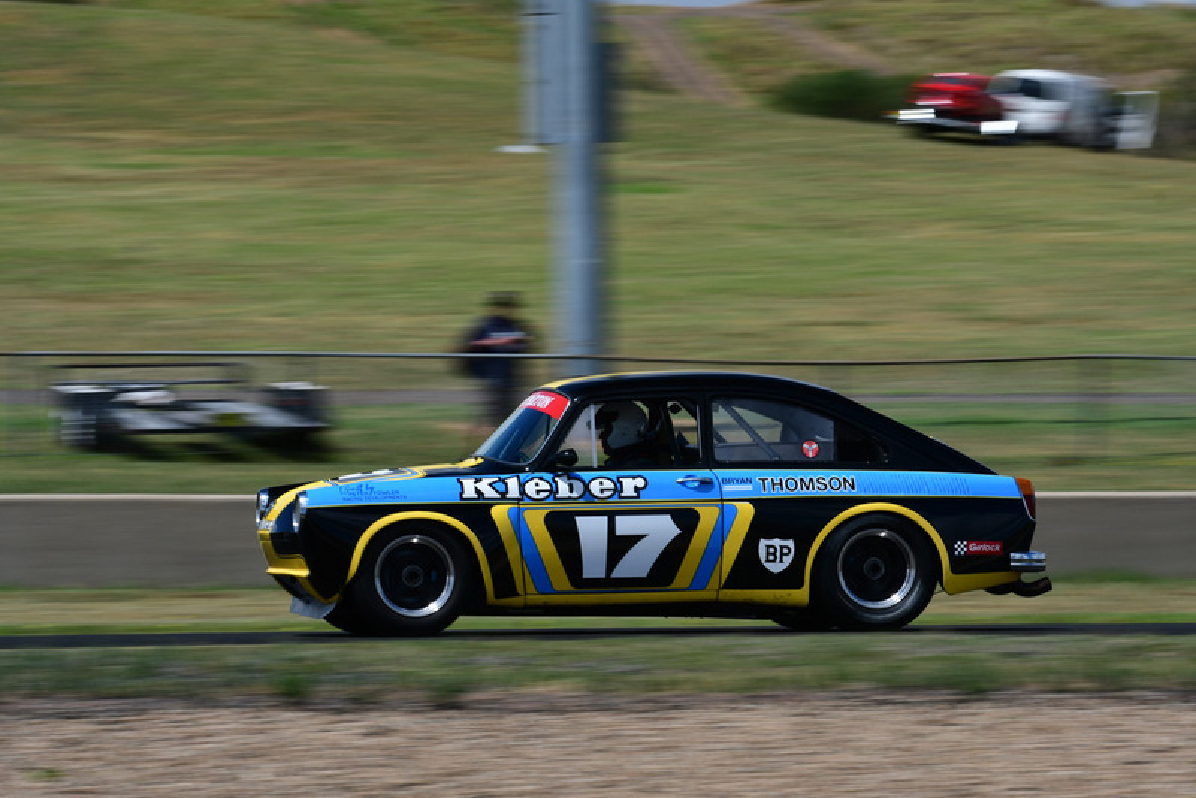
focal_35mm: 183
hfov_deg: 11.2
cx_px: 598
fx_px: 6082
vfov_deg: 7.5
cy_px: 399
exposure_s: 1/200
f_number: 14
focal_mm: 122
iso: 160
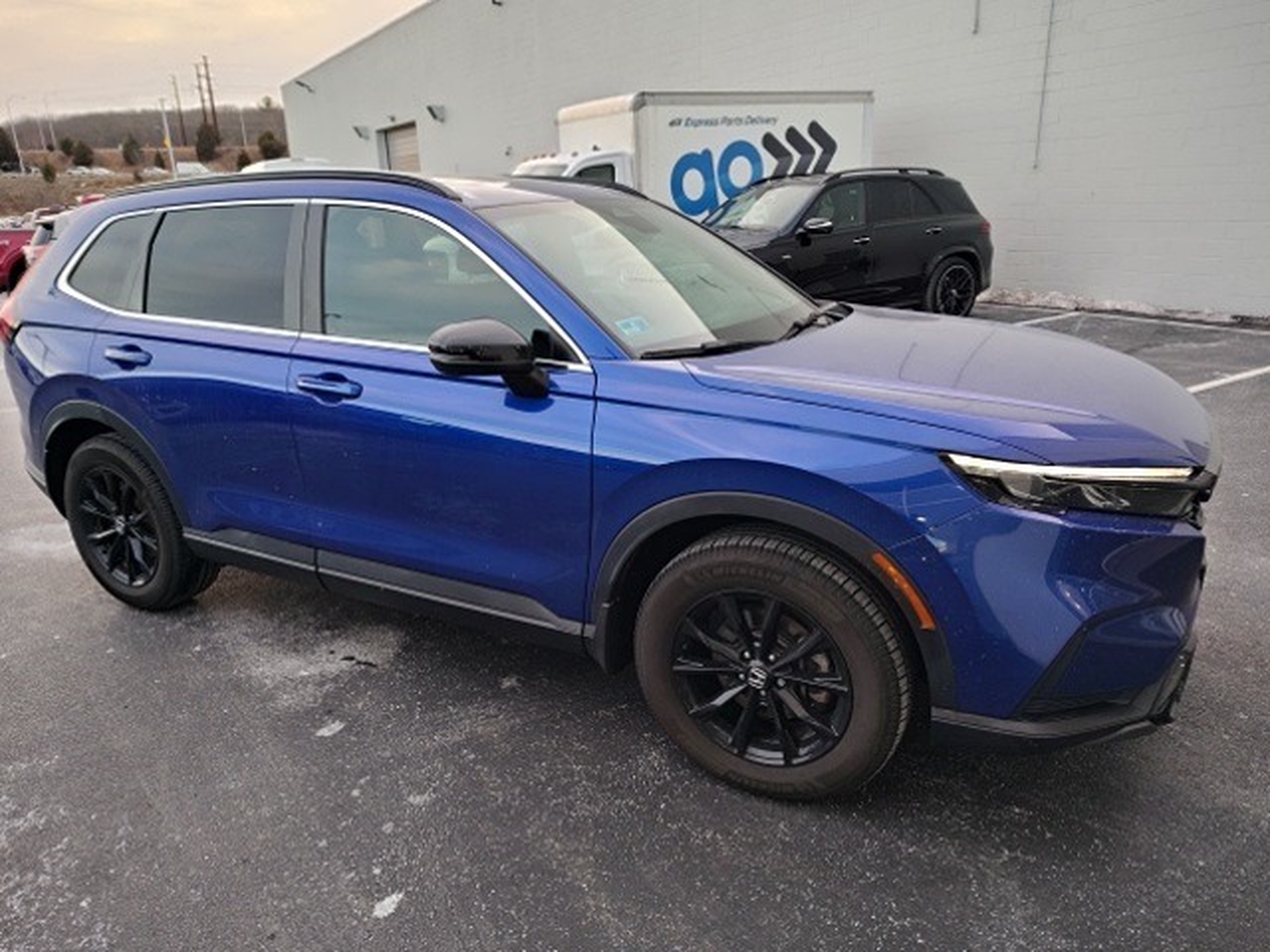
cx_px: 635
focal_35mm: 24
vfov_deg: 56.8
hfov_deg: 71.6
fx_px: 881
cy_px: 476
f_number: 1.8
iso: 100
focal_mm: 5.56
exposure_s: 1/123
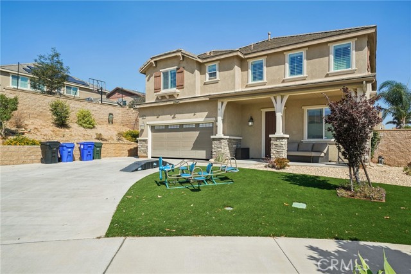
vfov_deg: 57.2
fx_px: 251
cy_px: 137
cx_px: 206
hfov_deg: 78.6
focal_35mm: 22
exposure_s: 1/250
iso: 100
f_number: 8
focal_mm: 22
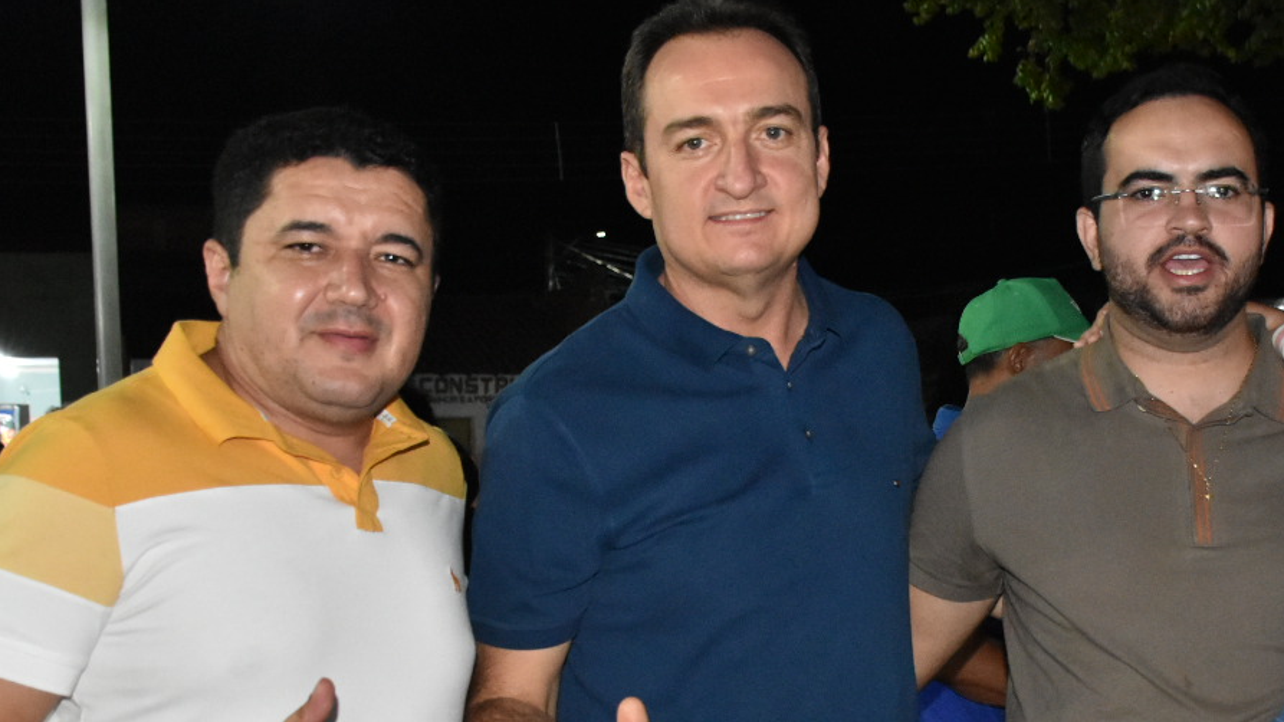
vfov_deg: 20.6
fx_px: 1940
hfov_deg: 36.0
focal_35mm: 57
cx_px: 912
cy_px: 659
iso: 3200
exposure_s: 1/100
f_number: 3.5
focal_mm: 20
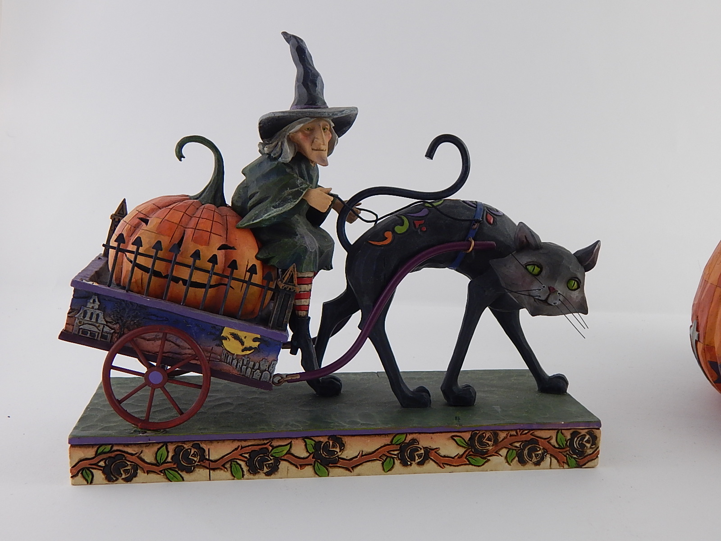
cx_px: 360
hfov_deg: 43.9
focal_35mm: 43
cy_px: 270
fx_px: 896
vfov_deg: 33.6
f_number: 3.6
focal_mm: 7.7
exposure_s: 1/30
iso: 180
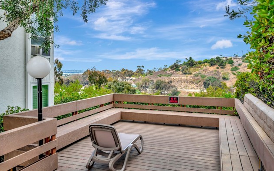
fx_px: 213
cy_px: 88
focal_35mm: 29
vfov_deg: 43.8
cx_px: 135
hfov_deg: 65.5
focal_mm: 27.5
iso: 400
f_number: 8
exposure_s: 1/400
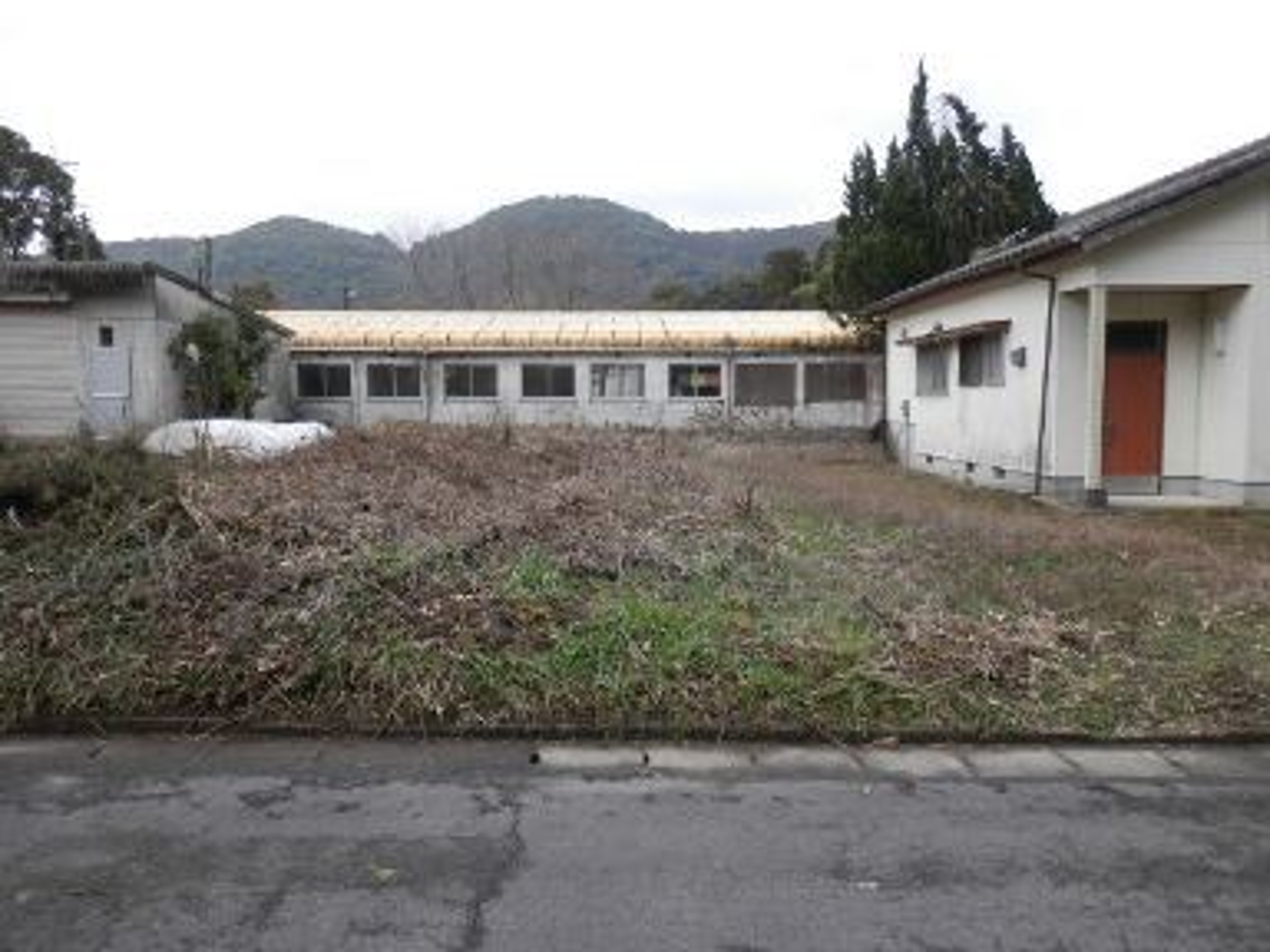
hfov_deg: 69.4
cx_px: 635
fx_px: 917
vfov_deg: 54.9
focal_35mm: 25
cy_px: 476
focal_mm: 4.5
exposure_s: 1/200
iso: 80
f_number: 3
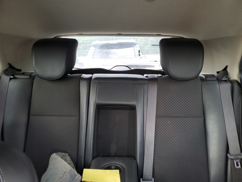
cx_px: 121
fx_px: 182
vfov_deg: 53.1
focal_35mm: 26
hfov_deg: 67.3
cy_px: 91
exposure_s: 1/60.2
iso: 155
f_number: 1.5
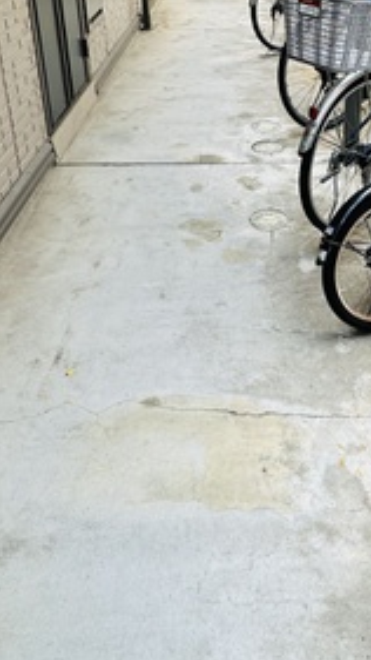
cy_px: 139
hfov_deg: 30.2
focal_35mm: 38
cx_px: 313
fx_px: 665
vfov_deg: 49.9
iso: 40
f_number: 2.2
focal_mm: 2.22
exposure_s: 1/367
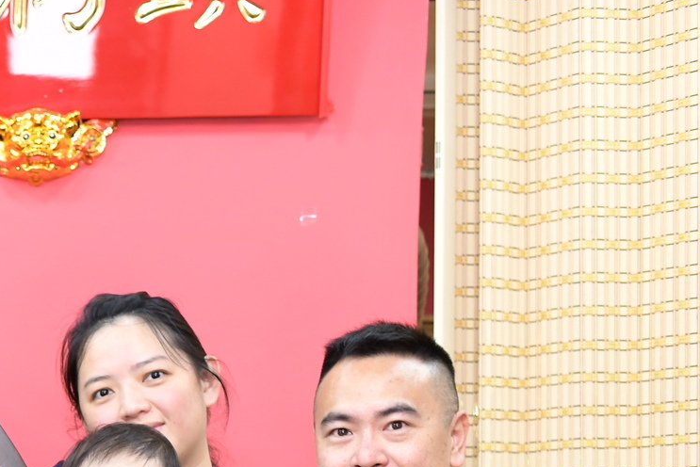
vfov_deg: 11.5
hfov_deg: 16.2
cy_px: 735
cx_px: -423
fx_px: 2198
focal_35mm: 113
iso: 800
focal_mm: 35
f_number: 4.5
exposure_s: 1/160
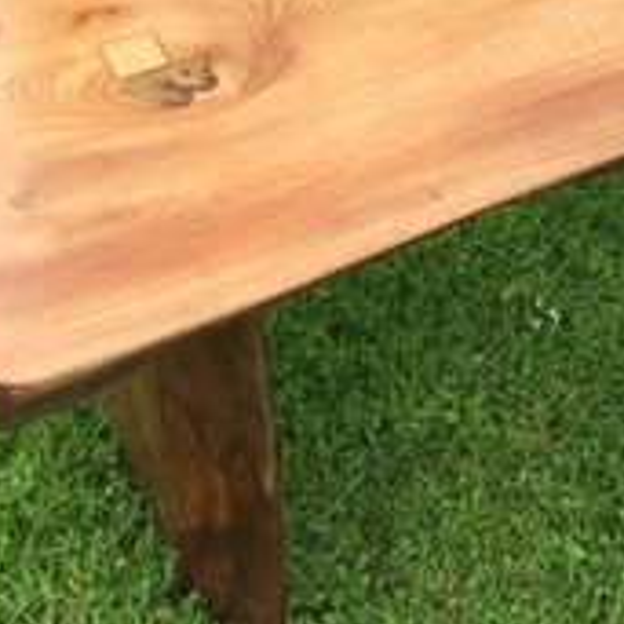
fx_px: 1958
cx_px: 715
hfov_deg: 17.4
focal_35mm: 96
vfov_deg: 17.3
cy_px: -131
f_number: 2.2
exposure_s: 1/384
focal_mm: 4.15
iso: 25
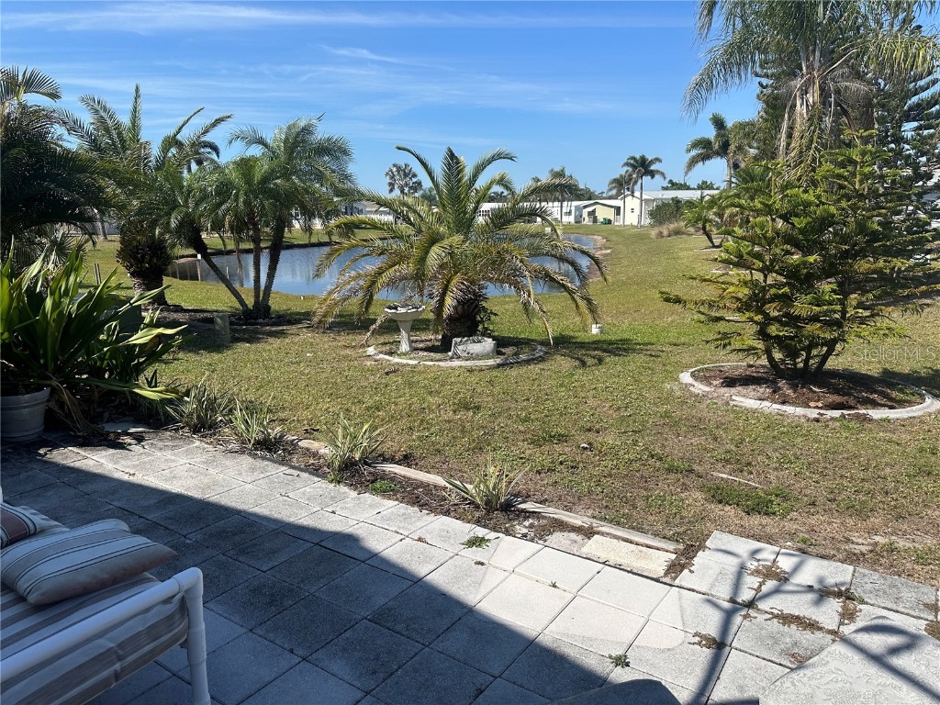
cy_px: 352
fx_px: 652
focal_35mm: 24
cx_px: 470
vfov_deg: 56.8
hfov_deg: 71.6
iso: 80
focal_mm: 6.86
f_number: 1.78
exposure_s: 1/5263
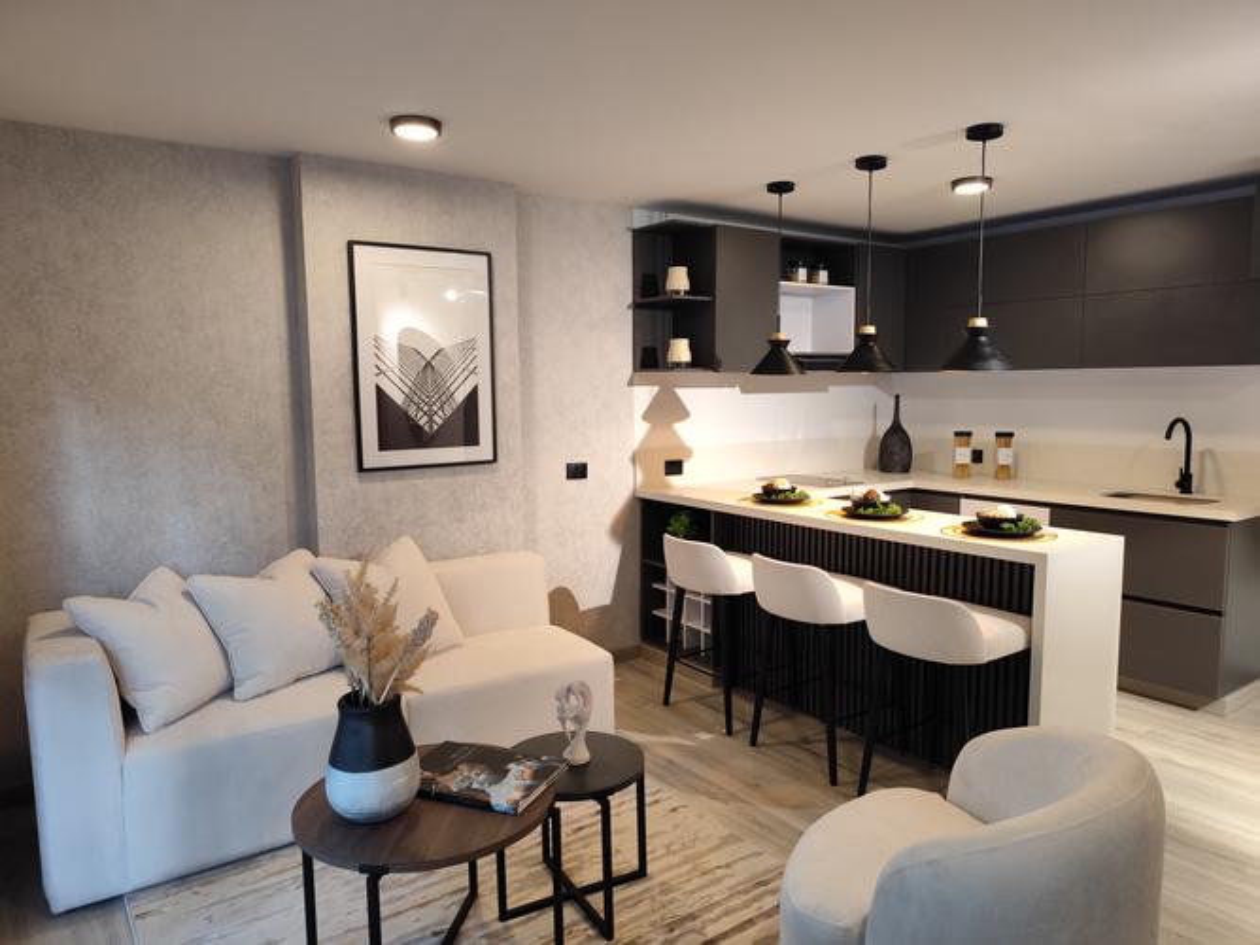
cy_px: 472
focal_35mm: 23
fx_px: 837
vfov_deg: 58.9
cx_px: 630
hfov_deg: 73.9
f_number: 1.65
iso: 640
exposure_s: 1/120
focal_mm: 6.14
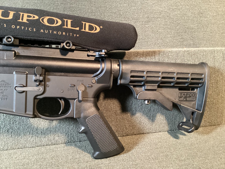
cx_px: 112
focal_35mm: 31
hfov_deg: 58.3
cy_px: 84
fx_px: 202
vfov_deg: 45.4
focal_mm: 3.3
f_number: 2.4
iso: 500
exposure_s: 1/25
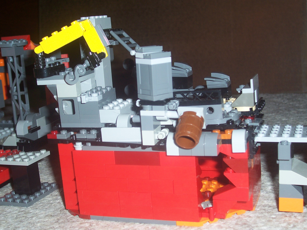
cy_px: 115
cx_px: 154
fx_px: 470
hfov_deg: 36.2
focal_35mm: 53
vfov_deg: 27.5
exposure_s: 1/60
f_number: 3.4
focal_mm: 8.6
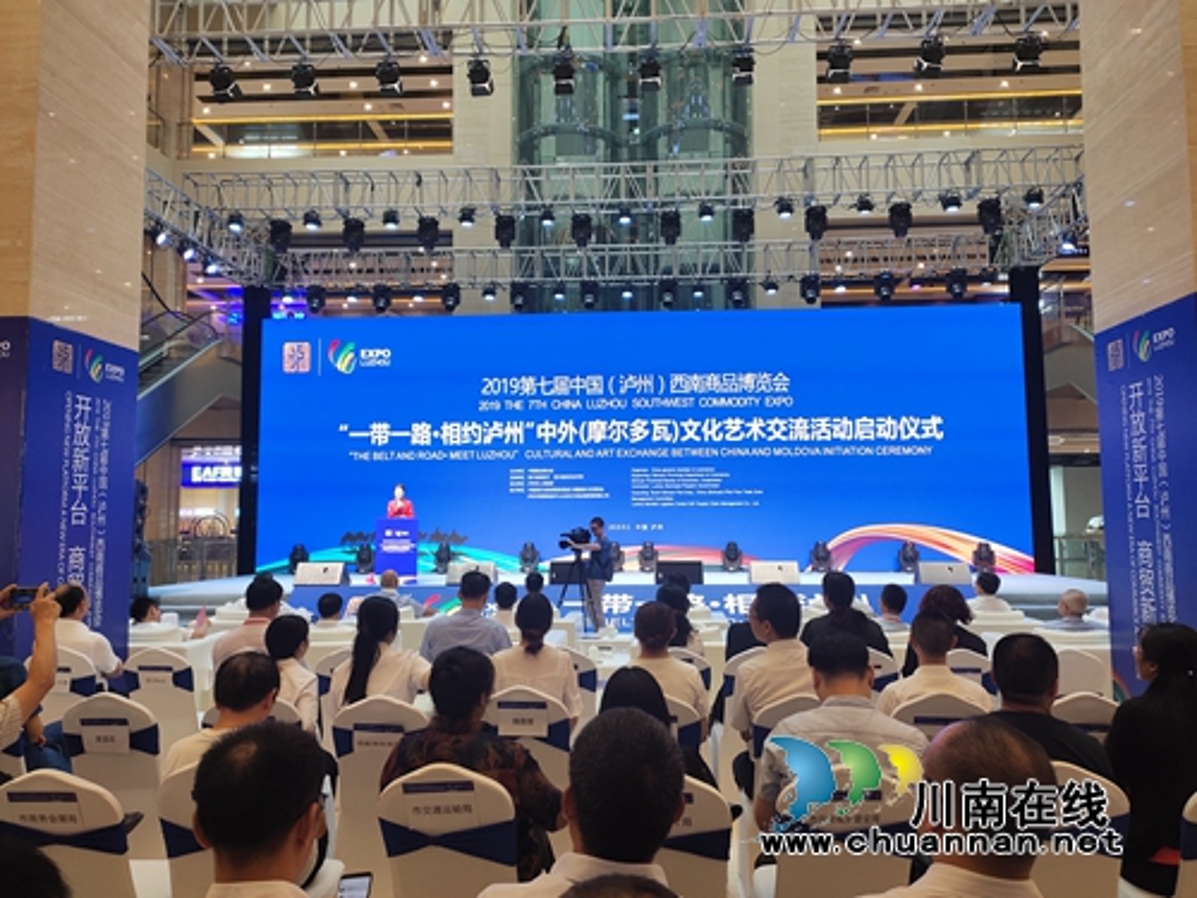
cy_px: 449
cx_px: 598
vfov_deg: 58.9
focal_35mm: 23
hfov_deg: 73.9
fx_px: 795
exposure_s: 1/100
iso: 476
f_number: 1.79
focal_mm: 4.76
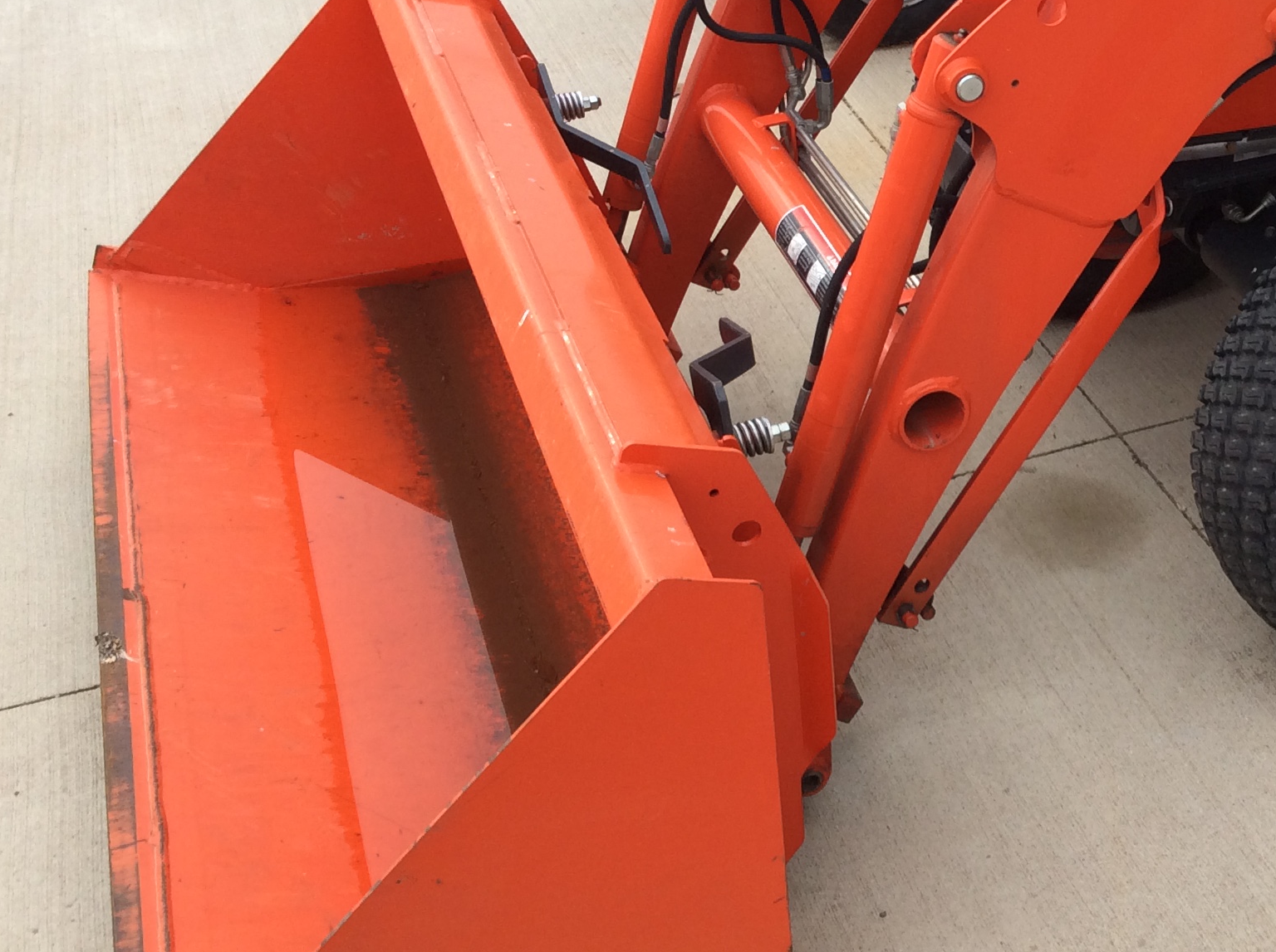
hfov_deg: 34.5
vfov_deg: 26.8
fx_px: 1987
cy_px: 327
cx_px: 1020
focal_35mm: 54
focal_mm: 3.3
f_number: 2.4
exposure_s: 1/440
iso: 32
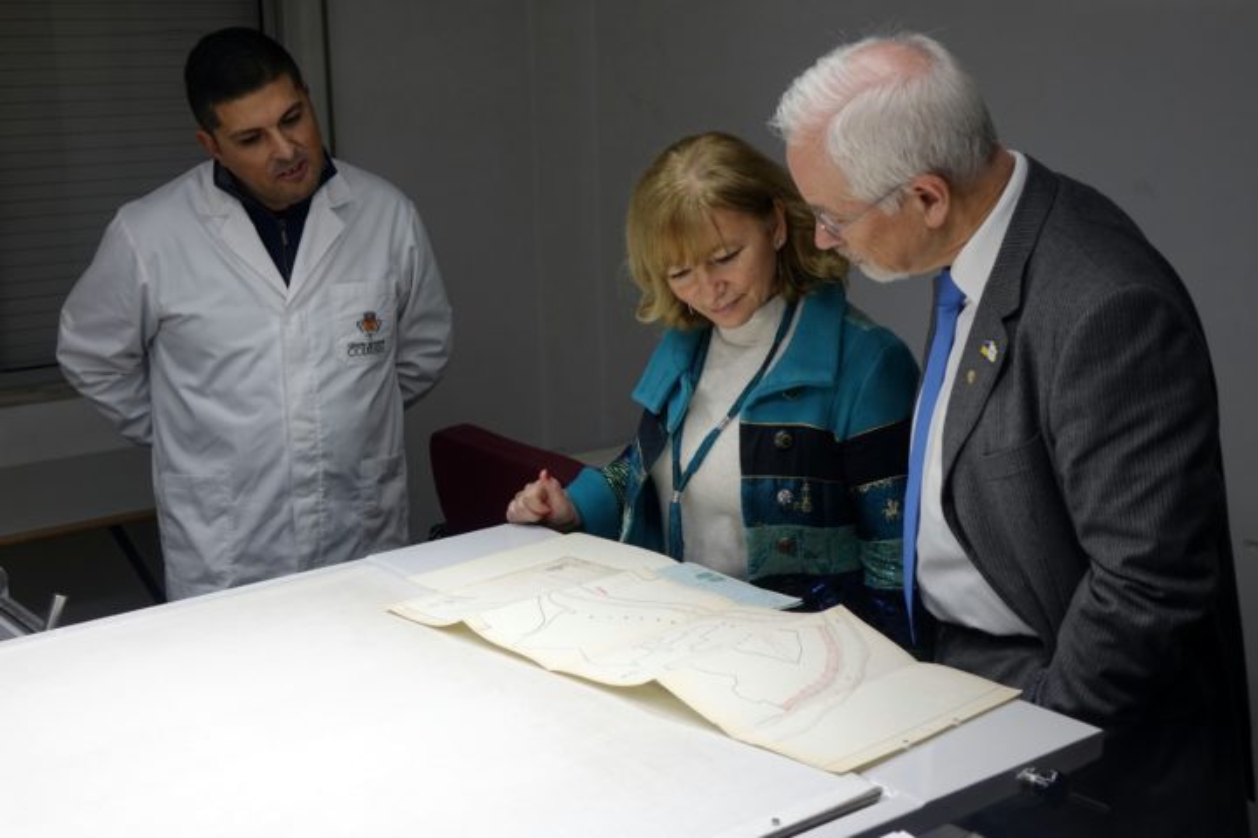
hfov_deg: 40.3
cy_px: 419
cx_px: 629
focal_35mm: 49
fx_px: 1712
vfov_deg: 27.5
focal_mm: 17.83
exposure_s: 1/50
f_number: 2.8
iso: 125
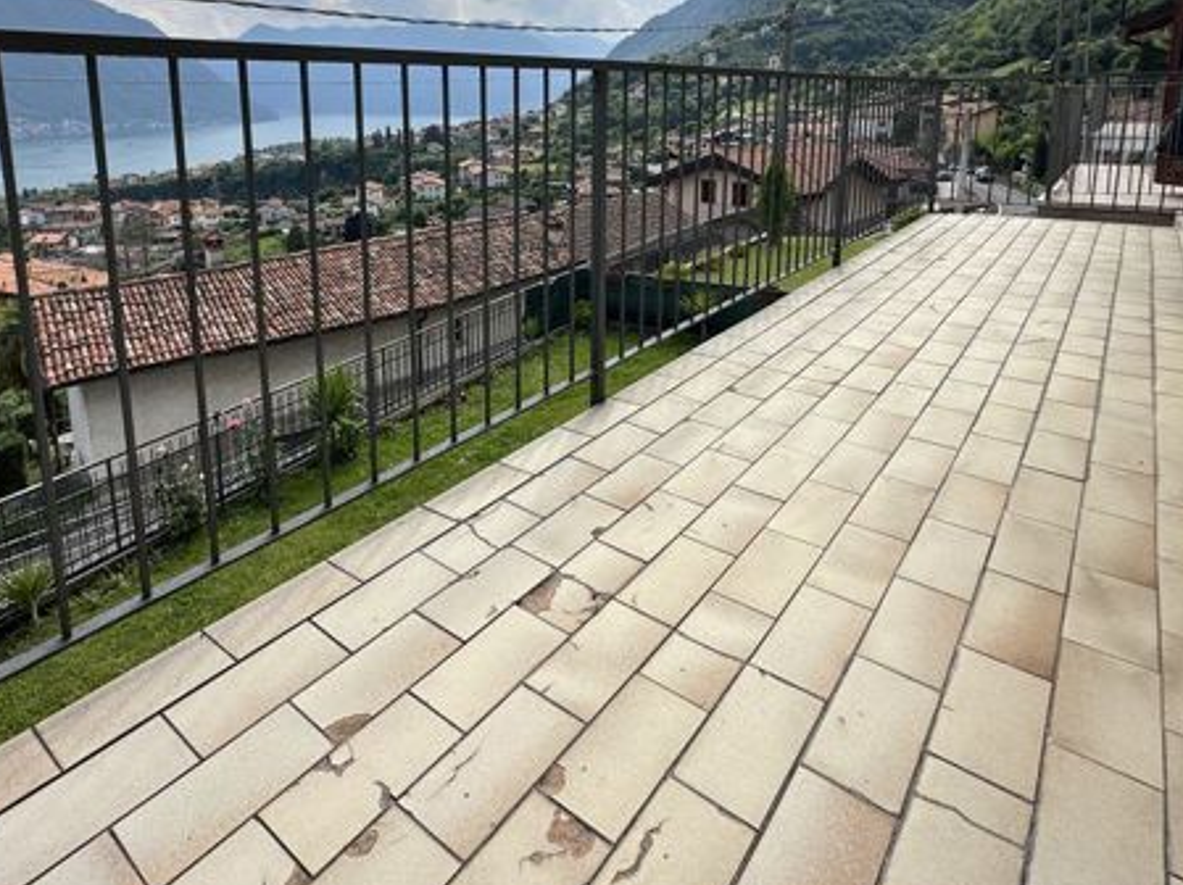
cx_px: 512
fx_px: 751
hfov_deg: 76.1
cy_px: 229
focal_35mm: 22
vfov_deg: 58.1
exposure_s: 1/1855
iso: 40
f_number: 2.2
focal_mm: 2.22
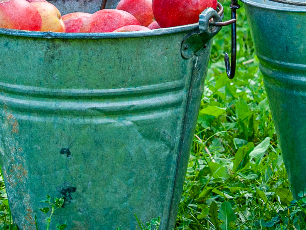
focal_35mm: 243
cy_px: -11
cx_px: 135
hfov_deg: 8.1
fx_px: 2149
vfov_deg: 6.1
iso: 200
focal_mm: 62
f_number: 8
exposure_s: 1/50
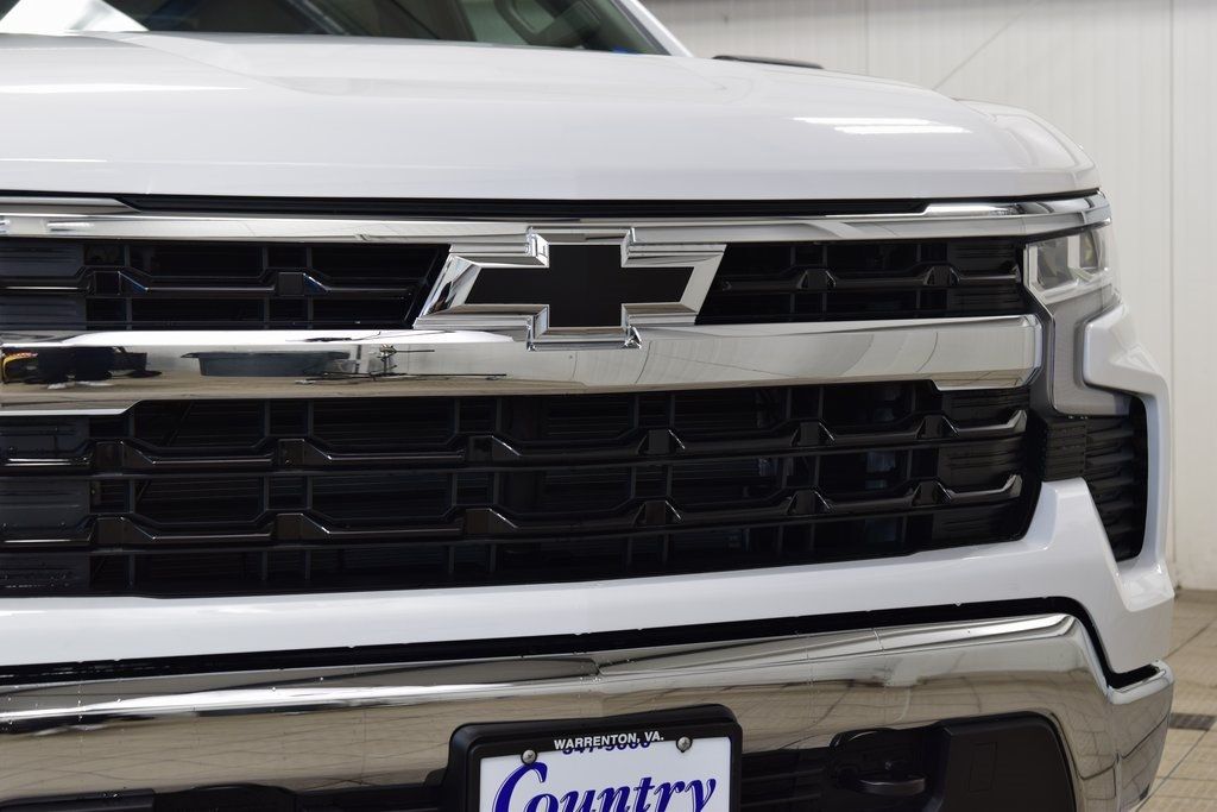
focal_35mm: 75
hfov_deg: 27.0
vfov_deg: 18.2
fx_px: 2536
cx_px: 608
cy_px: 406
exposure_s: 1/15
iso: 400
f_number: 6.3
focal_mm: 50
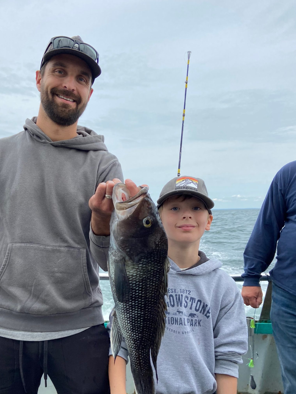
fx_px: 376
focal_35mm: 33
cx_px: 112
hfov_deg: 42.6
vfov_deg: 55.1
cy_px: 230
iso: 32
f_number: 1.8
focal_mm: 4.25
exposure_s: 1/1838
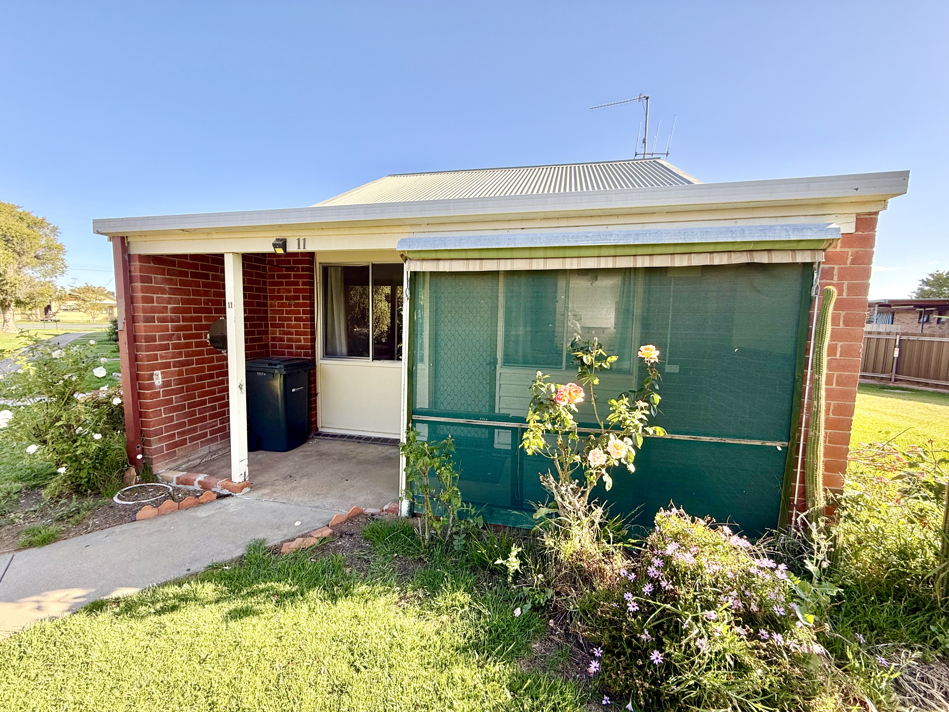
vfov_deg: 85.7
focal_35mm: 14
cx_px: 474
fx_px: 384
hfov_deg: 102.1
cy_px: 356
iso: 64
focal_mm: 2.22
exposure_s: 1/255
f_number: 2.2
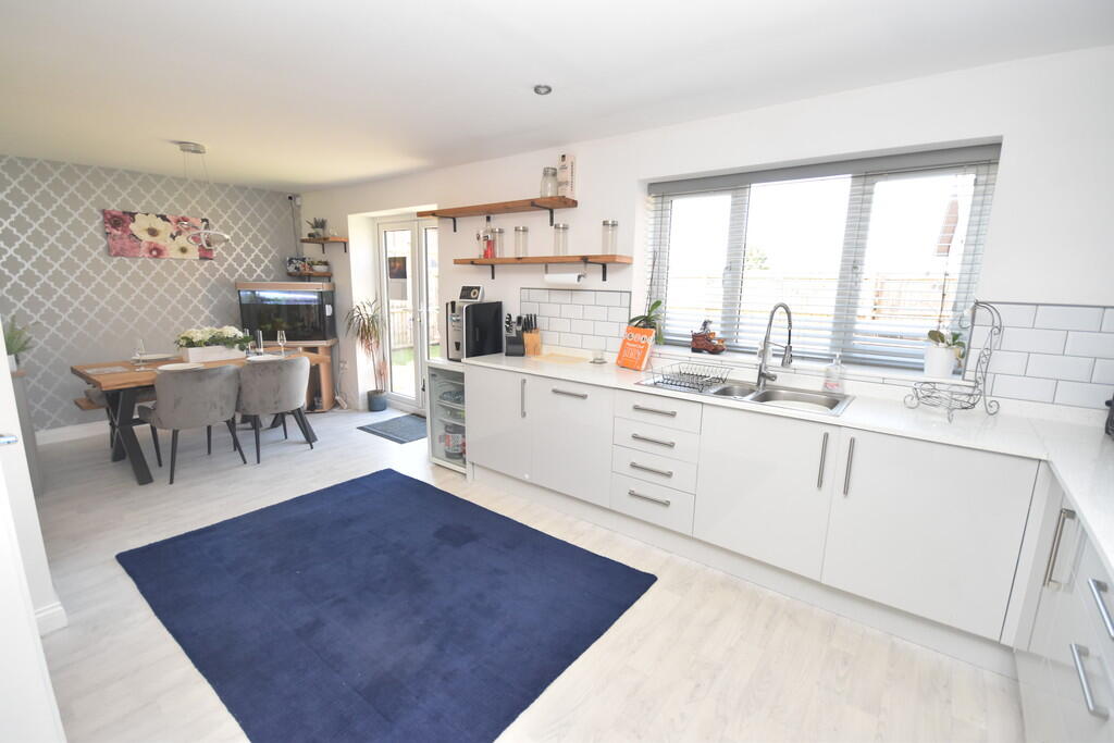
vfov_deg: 77.3
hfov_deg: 100.4
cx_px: 557
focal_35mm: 15
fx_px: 464
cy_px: 372
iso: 800
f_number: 4.5
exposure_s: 1/160
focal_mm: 10
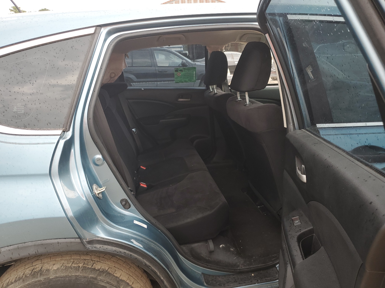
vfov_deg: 53.1
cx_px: 192
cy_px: 144
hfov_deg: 67.3
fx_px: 289
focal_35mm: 26
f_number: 1.5
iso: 50
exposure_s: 1/161
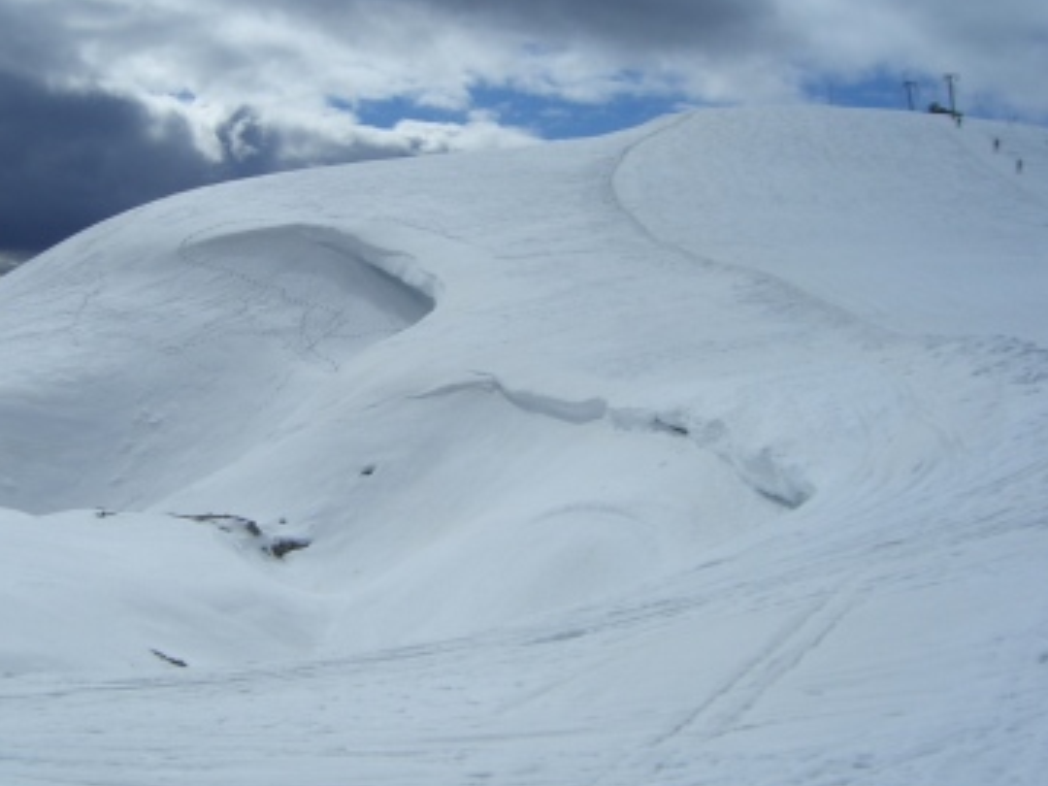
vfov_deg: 28.0
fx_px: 1574
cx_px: 364
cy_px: 376
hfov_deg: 36.5
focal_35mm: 52
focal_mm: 8
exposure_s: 1/2000
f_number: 4.8
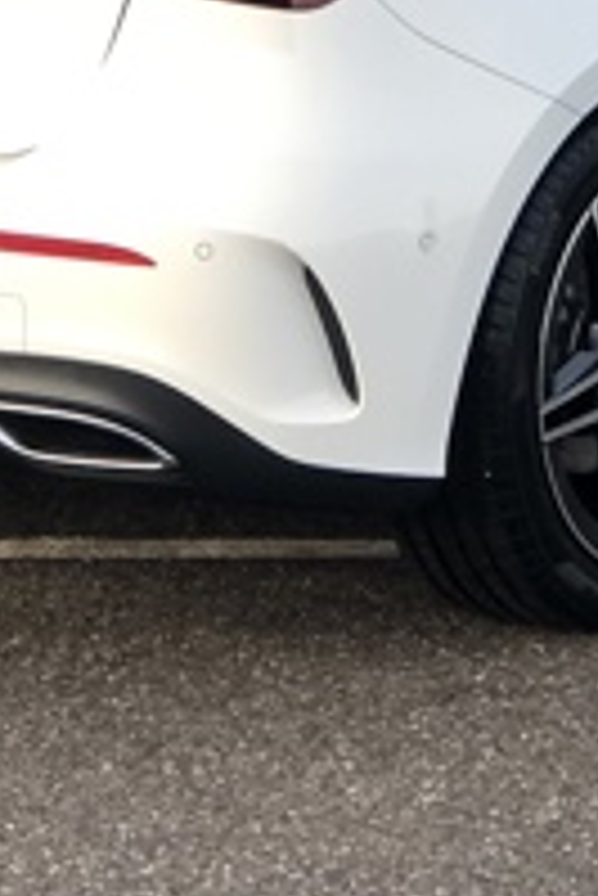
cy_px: -248
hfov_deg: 5.8
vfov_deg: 8.5
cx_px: 355
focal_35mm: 238
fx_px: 5919
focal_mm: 6.6
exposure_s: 1/60
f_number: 2.8
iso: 25
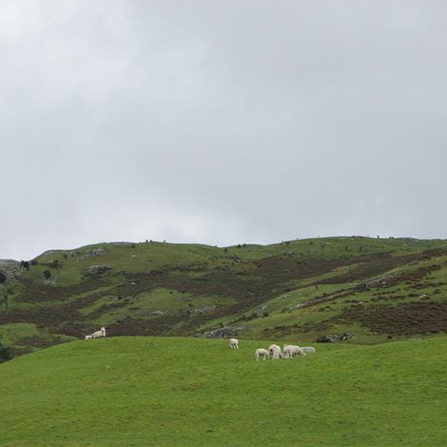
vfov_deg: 16.4
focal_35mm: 106
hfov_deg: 16.4
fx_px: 1549
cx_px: 165
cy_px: 222
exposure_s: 1/125
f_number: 6.3
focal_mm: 55
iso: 200
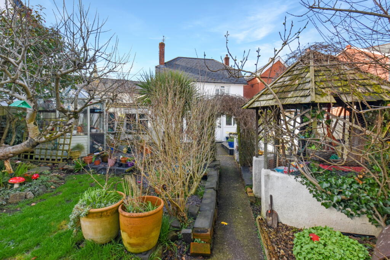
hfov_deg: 100.4
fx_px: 163
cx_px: 195
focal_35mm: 15
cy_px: 130
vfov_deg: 77.3
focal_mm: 10
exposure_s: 1/250
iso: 200
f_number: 6.3
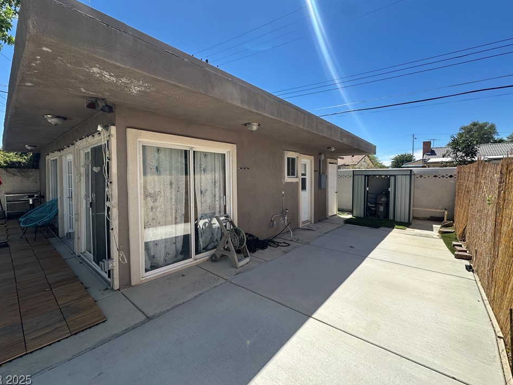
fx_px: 222
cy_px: 186
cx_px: 252
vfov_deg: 81.7
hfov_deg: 98.2
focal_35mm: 15
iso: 40
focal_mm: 2.22
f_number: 2.2
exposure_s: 1/807
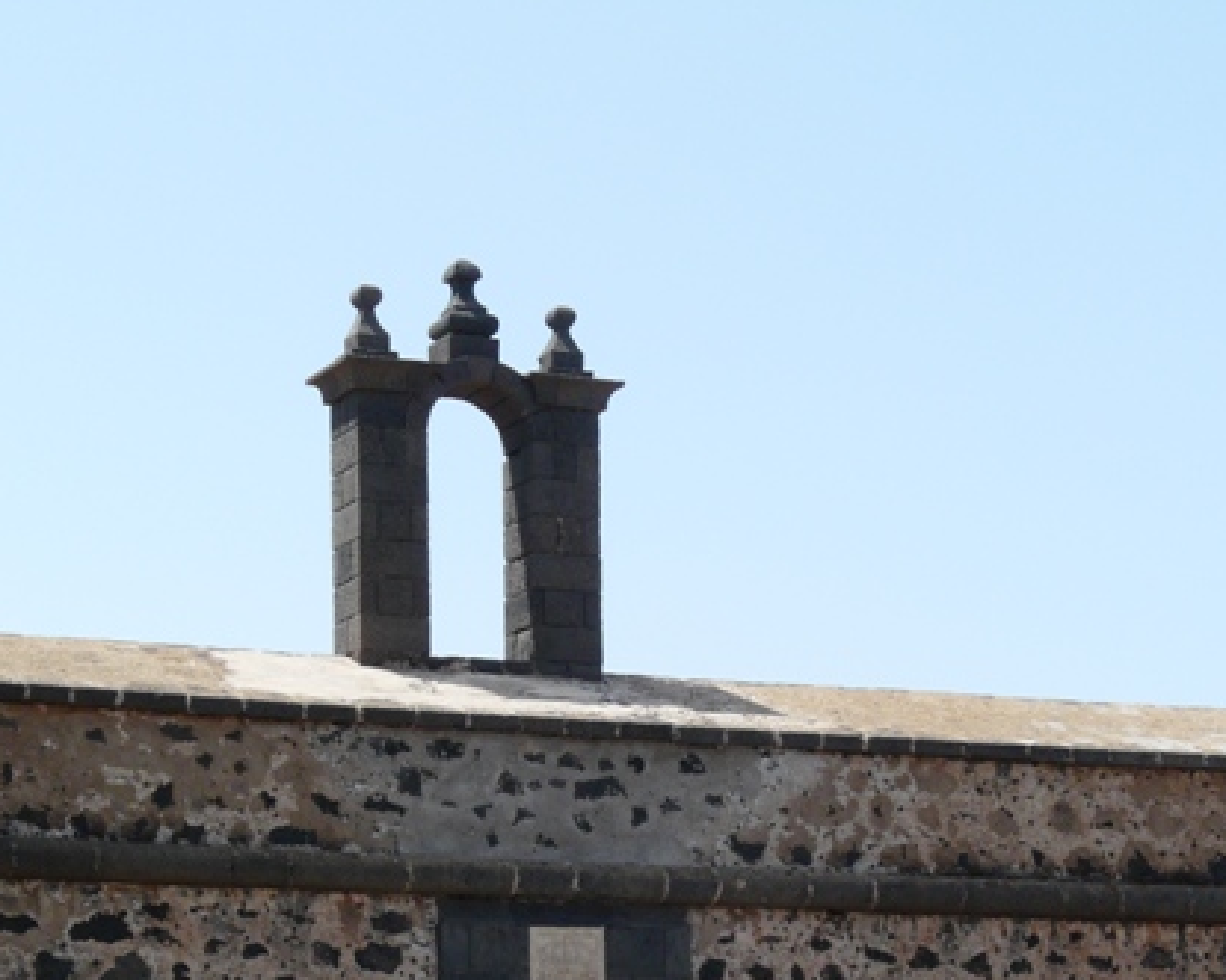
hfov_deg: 18.3
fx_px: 3809
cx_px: 594
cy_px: 970
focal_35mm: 105
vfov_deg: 14.4
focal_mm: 11.1
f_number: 5.6
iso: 100
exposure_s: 1/250
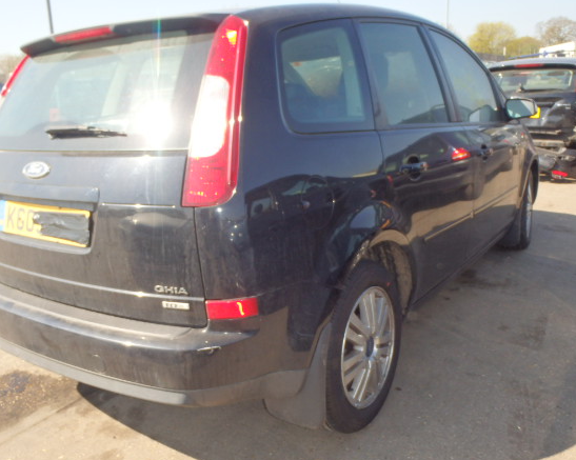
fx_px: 545
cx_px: 252
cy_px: 214
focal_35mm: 32
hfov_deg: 55.5
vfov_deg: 45.7
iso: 125
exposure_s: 1/400
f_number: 3.9
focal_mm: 5
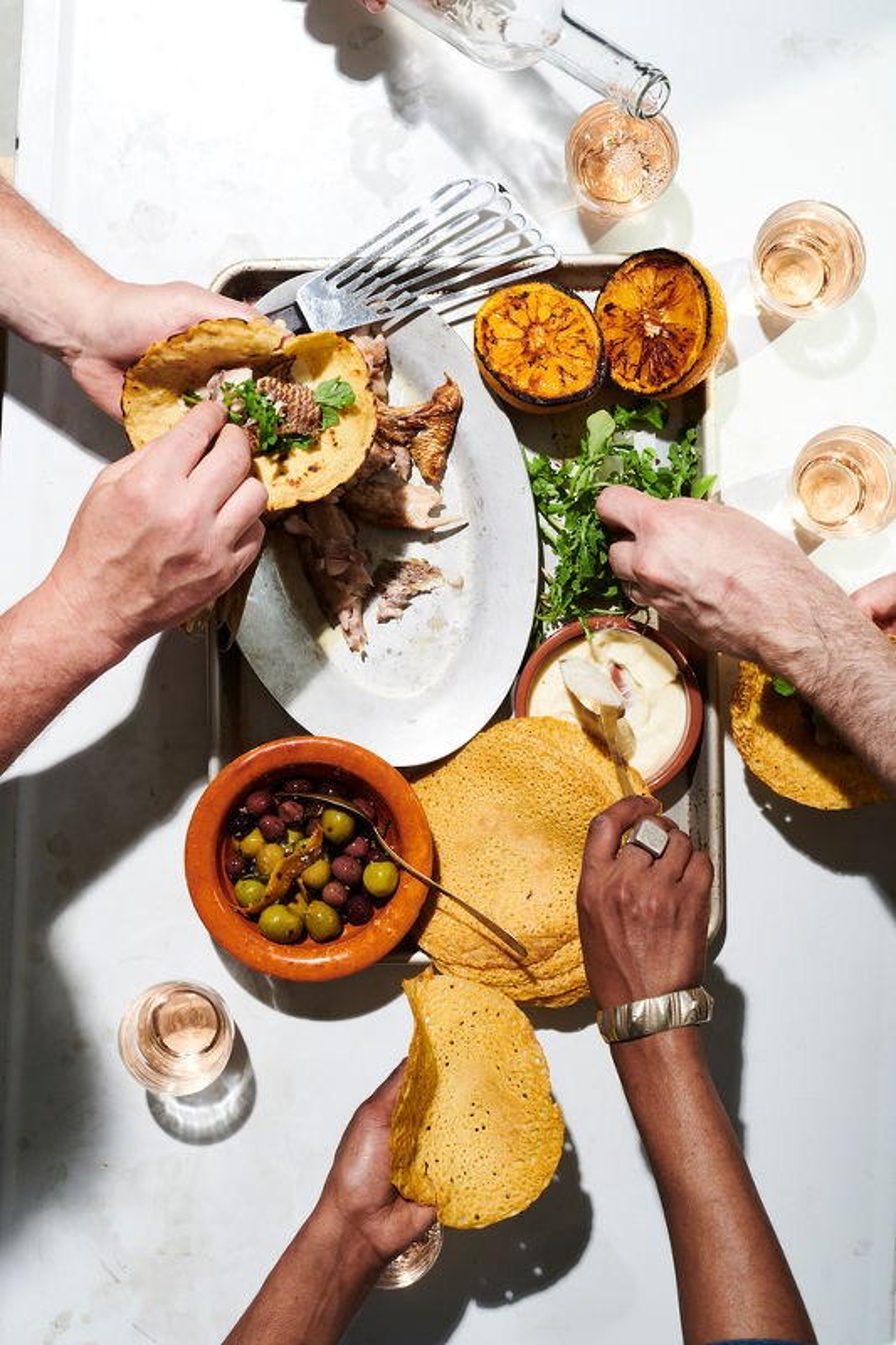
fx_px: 1867
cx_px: 448
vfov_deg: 39.6
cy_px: 672
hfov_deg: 27.0
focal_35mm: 50
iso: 100
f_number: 7.1
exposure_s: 1/200
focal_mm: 50
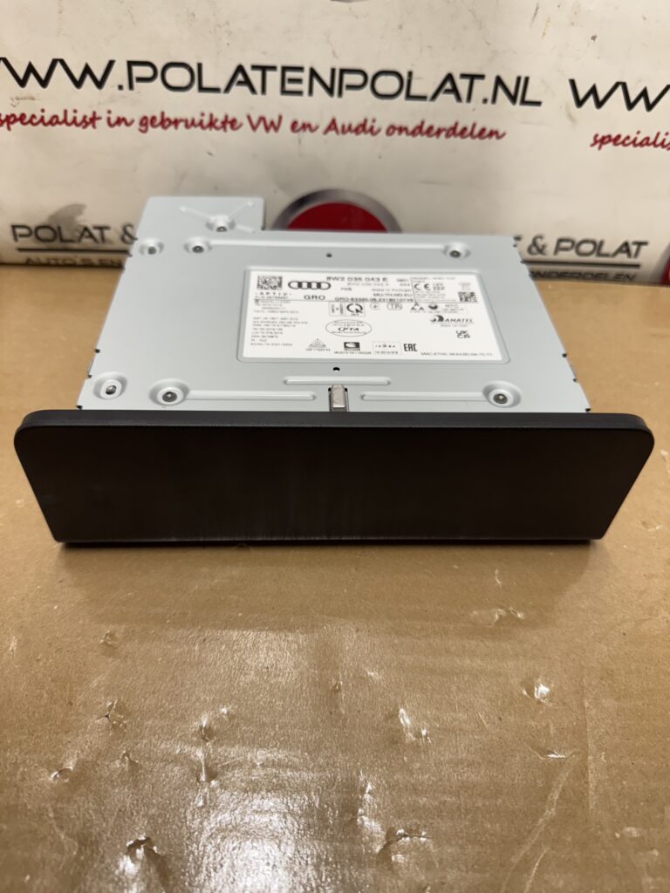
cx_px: 335
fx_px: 619
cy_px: 446
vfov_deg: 71.6
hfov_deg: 56.8
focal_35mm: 24
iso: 125
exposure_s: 1/100
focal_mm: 6.76
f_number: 1.78
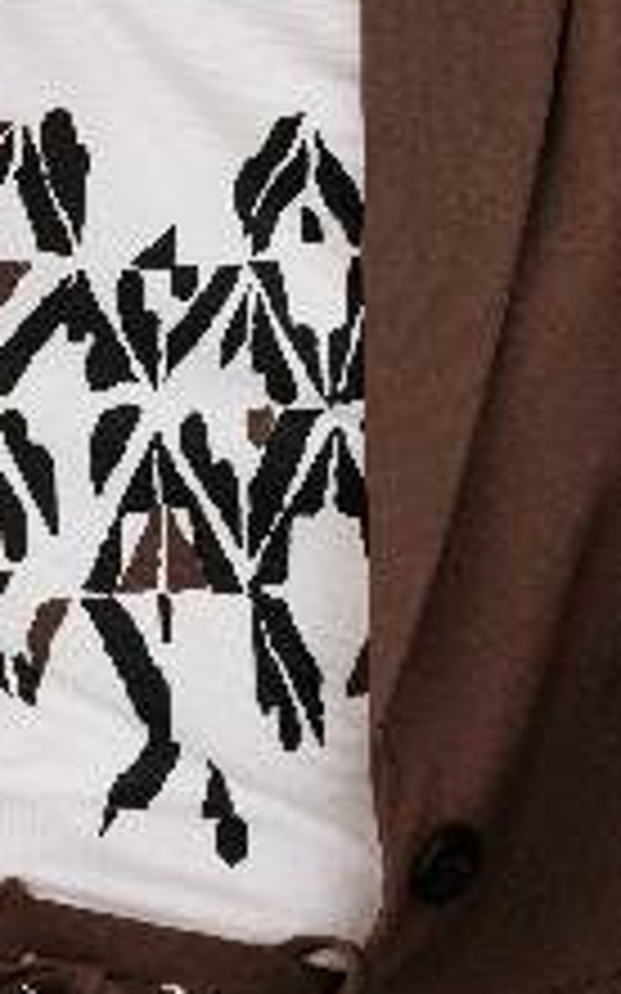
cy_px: 792
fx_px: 5690
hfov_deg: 6.2
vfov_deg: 10.0
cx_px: 45
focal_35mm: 210
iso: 400
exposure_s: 1/200
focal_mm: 65
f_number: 6.3
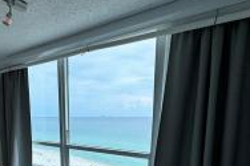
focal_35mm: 31
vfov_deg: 37.3
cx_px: 89
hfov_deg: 59.3
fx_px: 215
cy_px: 170
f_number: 2.2
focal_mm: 2.22
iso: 50
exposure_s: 1/641
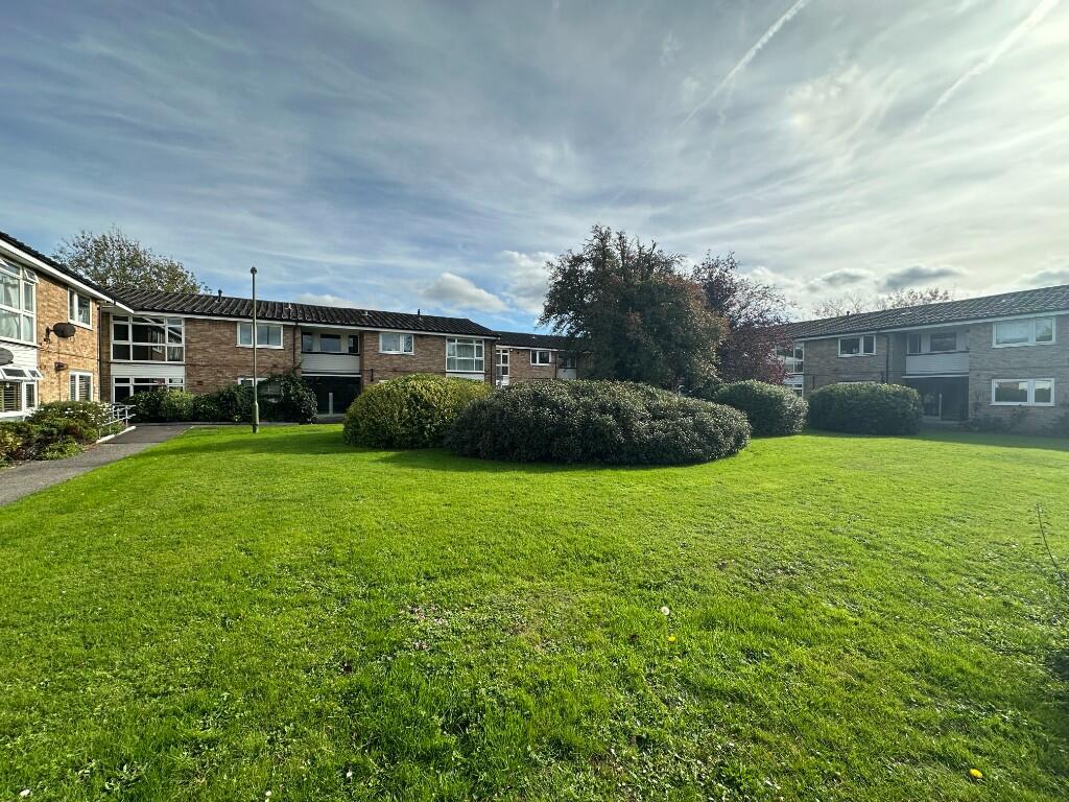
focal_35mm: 14
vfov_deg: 85.7
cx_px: 534
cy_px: 401
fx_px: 432
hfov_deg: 102.1
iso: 40
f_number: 2.2
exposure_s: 1/1289
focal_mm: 2.22
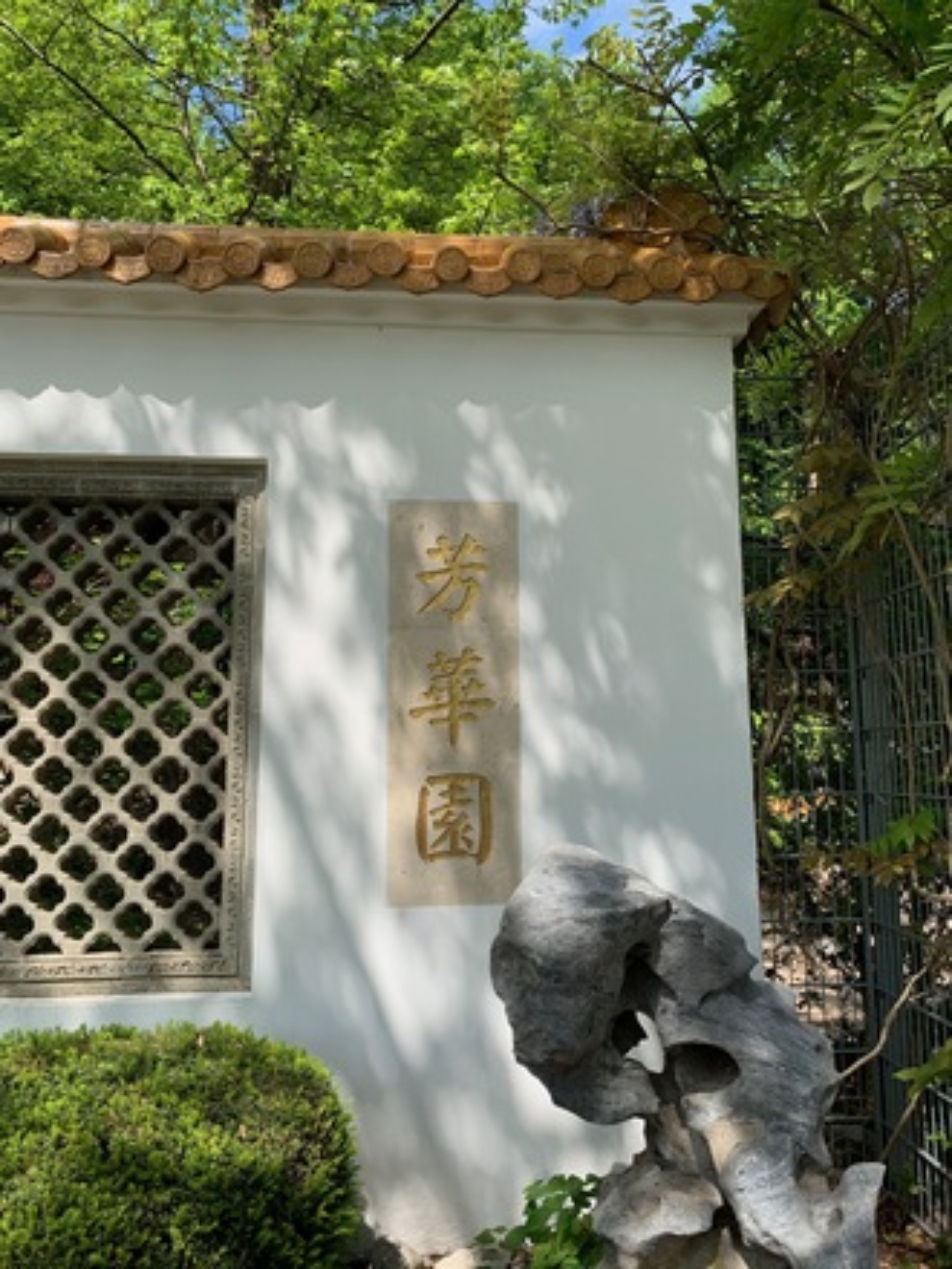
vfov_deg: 67.3
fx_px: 953
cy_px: 634
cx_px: 476
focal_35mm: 26
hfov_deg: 53.1
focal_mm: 4.25
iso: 25
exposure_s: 1/1350
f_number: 1.8
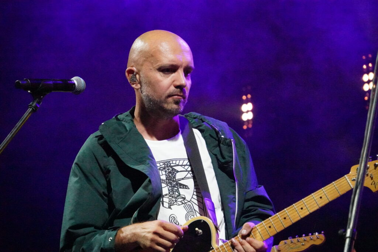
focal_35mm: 198
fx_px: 2079
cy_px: 126
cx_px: 189
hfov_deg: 10.4
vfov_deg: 6.9
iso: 25600
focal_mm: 132
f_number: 5.6
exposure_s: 1/800
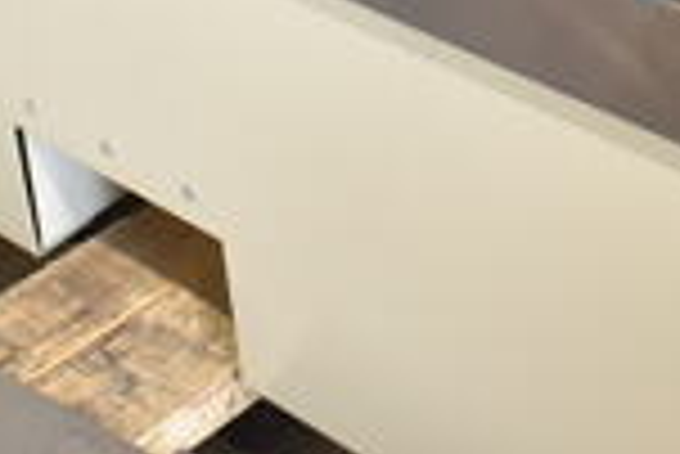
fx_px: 2061
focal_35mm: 109
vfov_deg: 11.6
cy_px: -387
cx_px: 495
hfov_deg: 18.6
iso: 800
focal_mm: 18
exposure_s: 1/30
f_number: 3.5
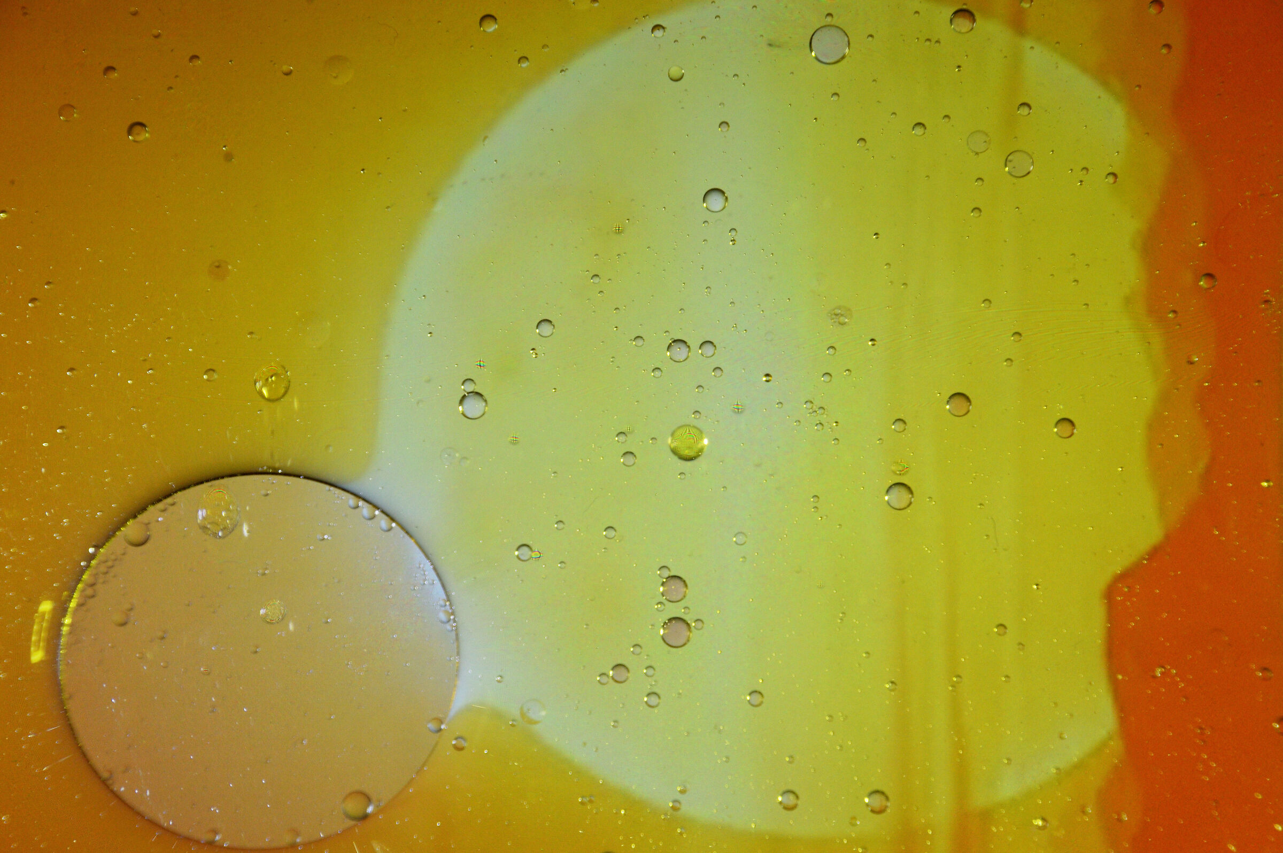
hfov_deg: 12.5
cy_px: 426
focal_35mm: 165
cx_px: 642
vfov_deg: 8.3
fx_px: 5875
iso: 400
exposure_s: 1/125
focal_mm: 110
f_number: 8
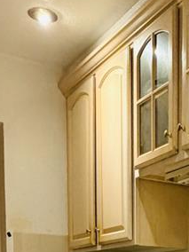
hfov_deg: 18.9
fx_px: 539
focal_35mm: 74
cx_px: 220
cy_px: 369
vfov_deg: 22.2
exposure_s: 1/60
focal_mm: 2.22
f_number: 2.2
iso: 320
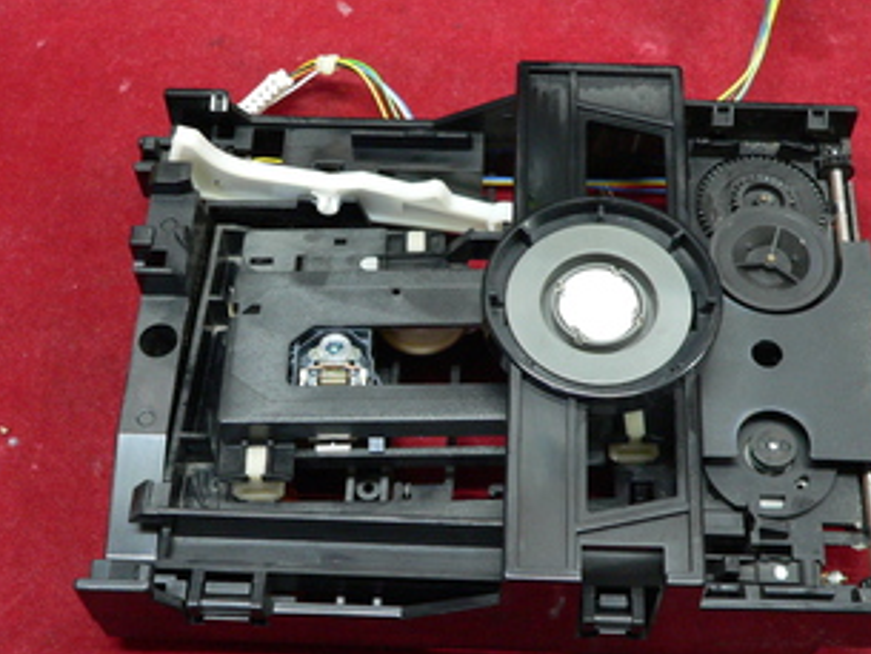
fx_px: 1410
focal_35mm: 56
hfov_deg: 34.3
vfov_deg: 26.1
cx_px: 480
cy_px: 358
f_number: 2.8
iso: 200
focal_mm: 7.4
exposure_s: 1/10
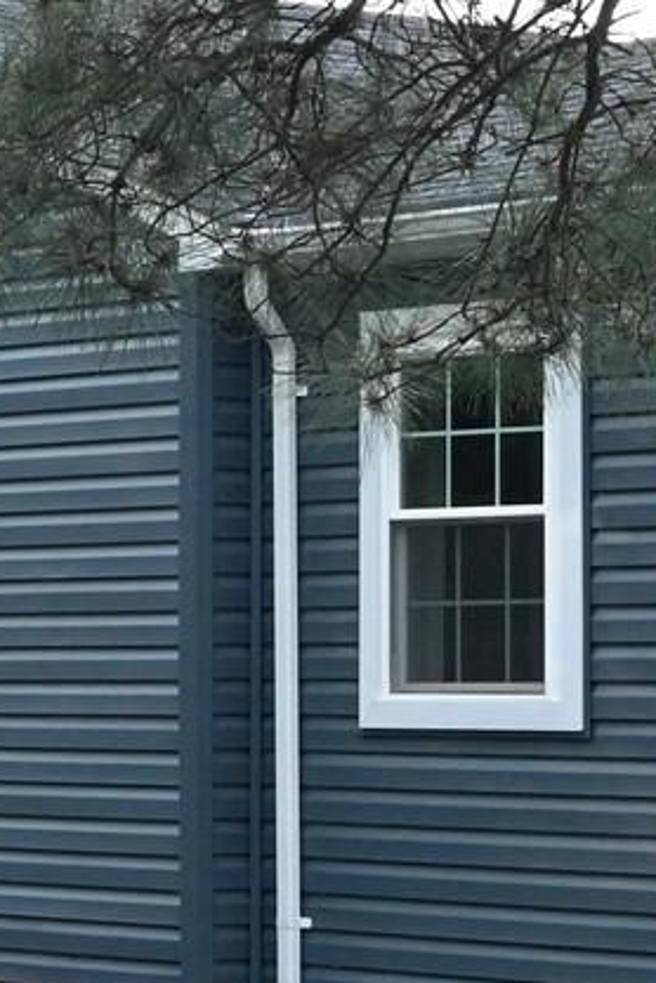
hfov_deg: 7.9
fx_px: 4701
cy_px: 569
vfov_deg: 11.9
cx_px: -184
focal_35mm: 172
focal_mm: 35
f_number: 13
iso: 4500
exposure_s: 1/200
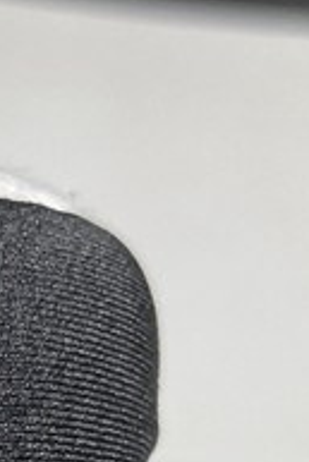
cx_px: -359
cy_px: 728
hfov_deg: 9.1
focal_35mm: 140
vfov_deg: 13.6
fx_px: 1799
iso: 50
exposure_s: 1/100
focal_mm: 4.2
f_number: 1.6
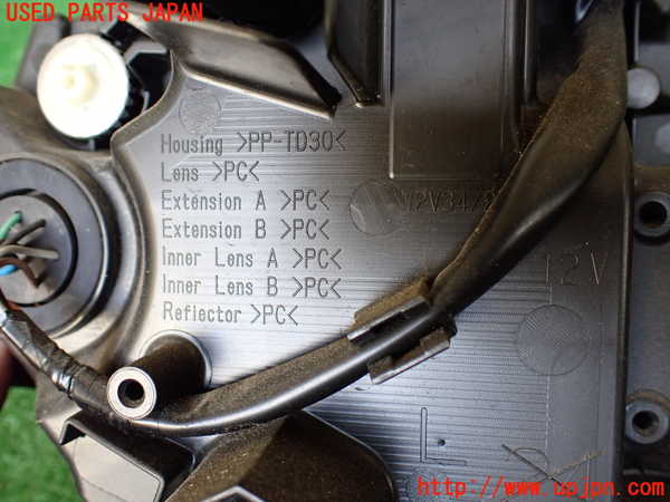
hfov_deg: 60.0
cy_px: 251
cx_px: 335
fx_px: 581
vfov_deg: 46.8
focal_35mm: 30
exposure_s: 1/125
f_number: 2.3
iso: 500
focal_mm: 5.4
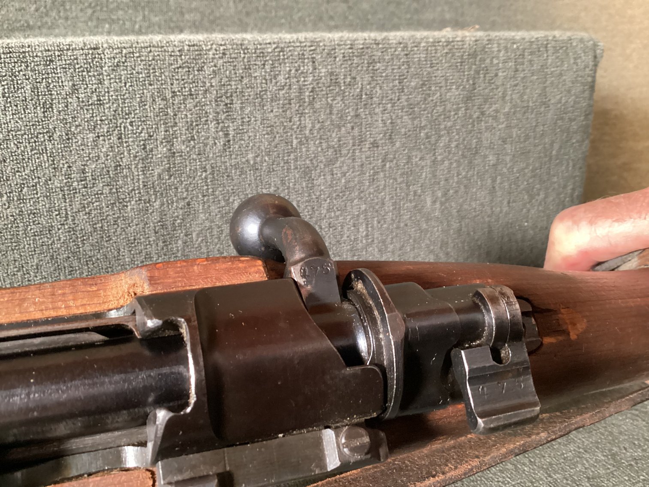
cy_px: 244
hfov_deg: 58.3
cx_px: 324
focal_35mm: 31
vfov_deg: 45.4
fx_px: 581
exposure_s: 1/24
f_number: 2.4
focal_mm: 3.3
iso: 640
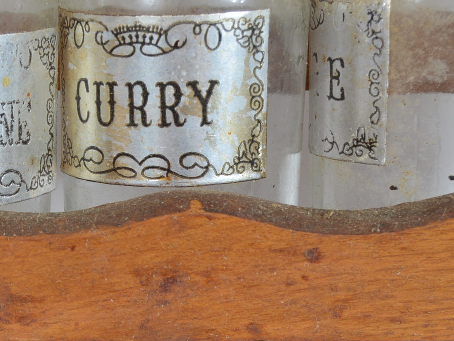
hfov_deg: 14.0
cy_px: 413
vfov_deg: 10.5
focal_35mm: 139
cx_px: 16
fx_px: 1828
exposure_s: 1/80
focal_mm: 35
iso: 100
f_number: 8
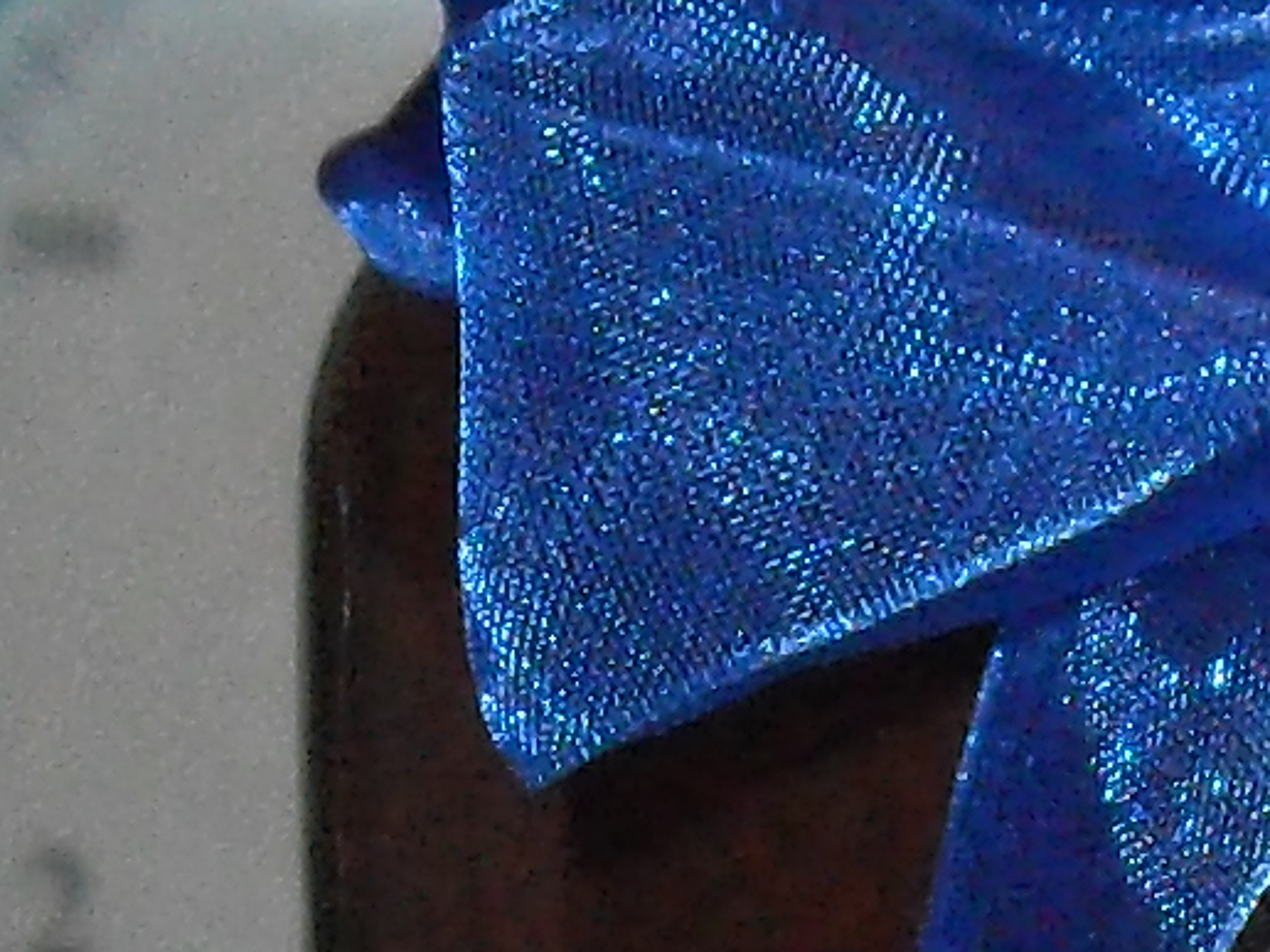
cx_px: 1154
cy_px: 1341
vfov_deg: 6.3
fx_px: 8585
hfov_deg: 8.4
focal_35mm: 234
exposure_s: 1/15
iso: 200
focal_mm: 6.3
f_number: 2.8
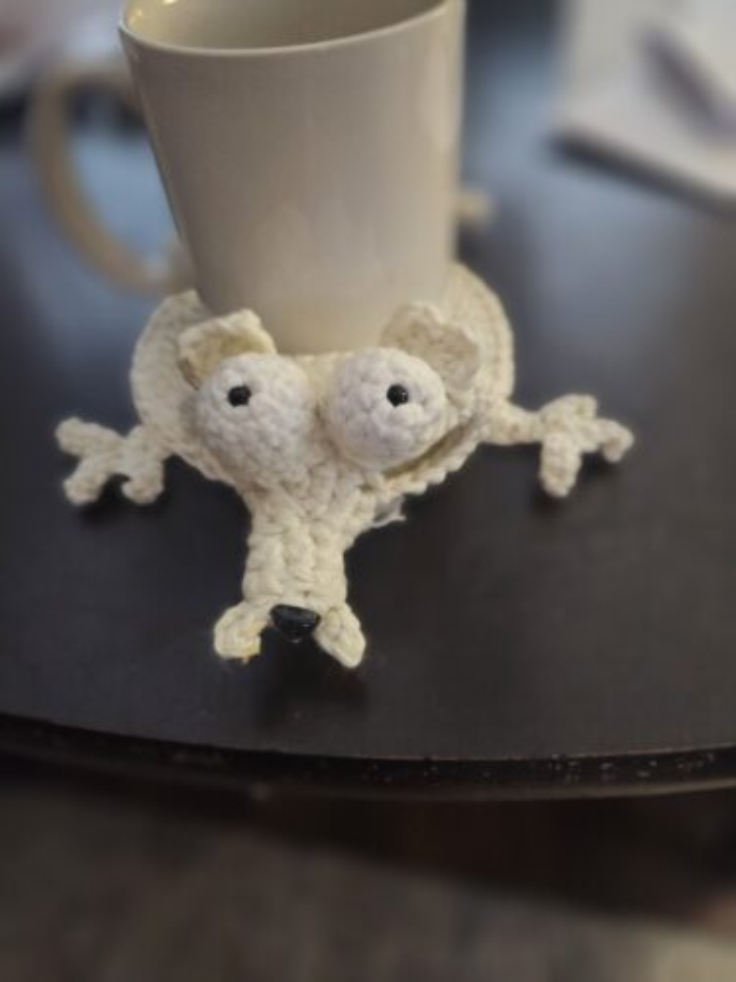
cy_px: 491
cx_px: 368
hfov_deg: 58.9
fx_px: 652
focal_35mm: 23
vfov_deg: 73.9
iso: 800
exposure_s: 1/24
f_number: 1.8
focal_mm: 5.4
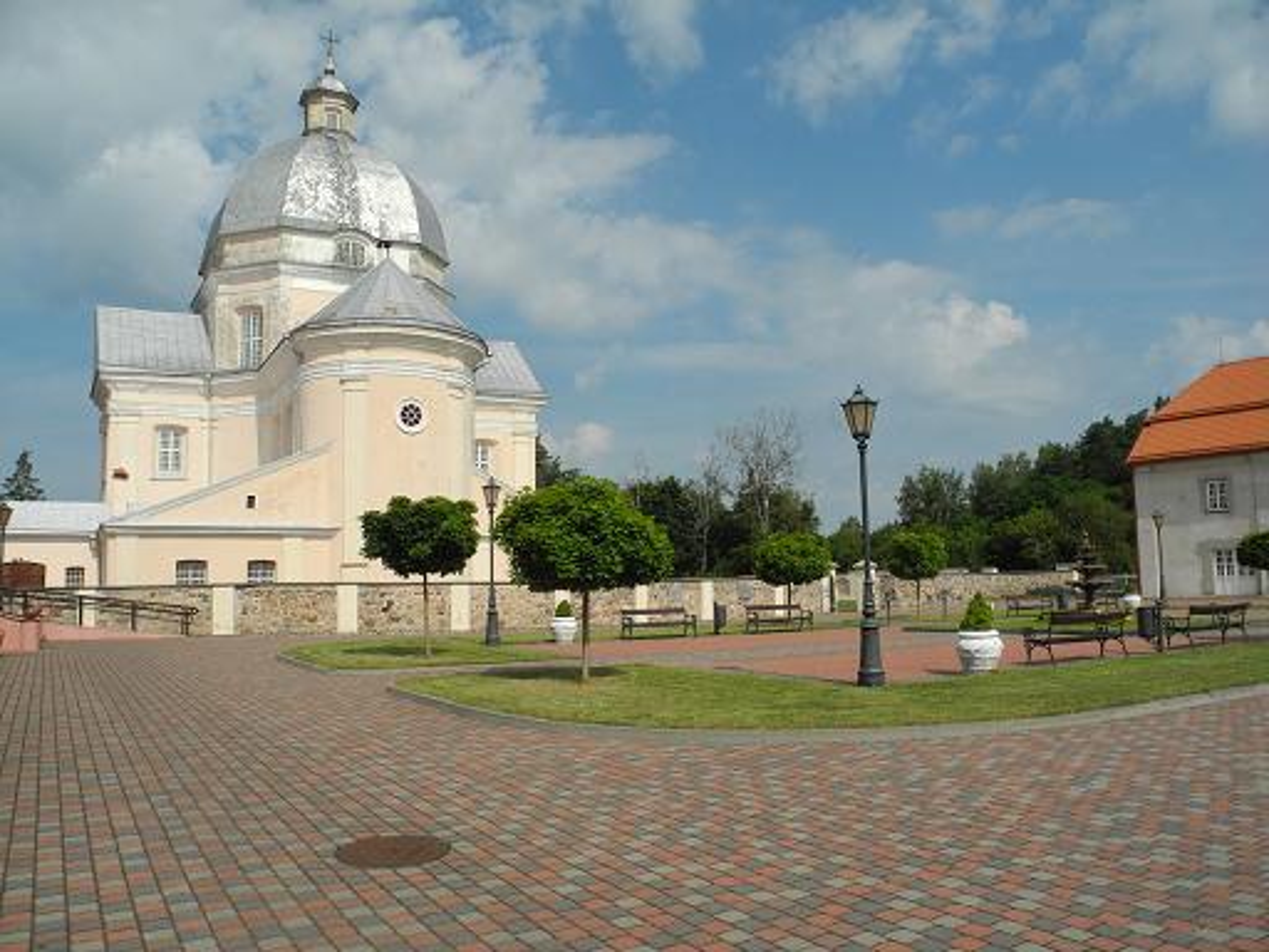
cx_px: 634
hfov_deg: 63.4
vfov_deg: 49.7
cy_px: 476
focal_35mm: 28
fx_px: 1026
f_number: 5.6
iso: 100
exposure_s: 1/800
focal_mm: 6
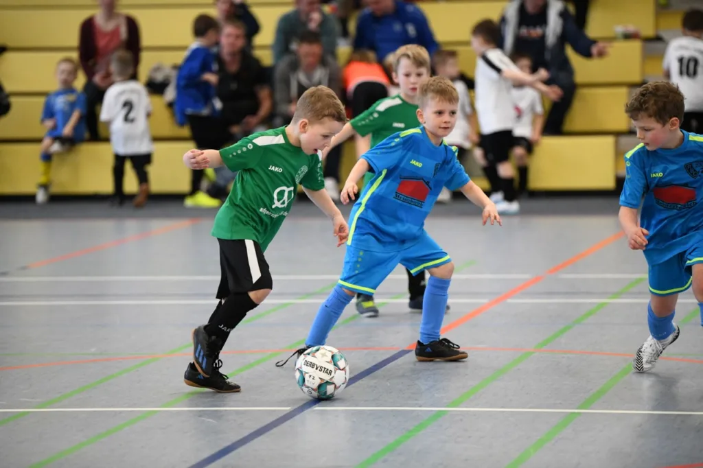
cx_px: 352
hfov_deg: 12.1
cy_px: 234
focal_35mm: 170
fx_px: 3318
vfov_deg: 8.1
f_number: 2.8
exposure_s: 1/1250
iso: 8000
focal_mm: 170
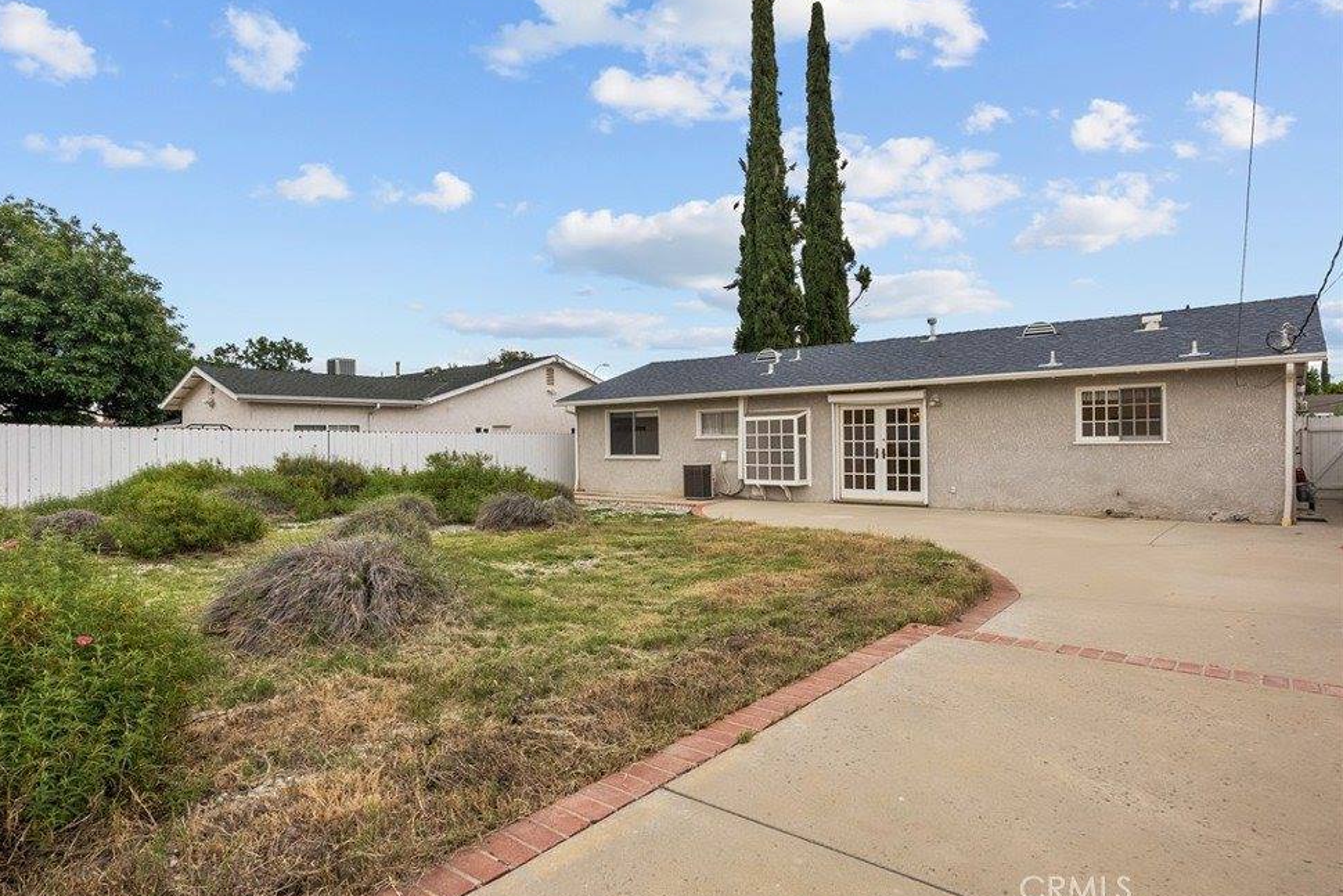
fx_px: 709
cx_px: 637
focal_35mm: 19
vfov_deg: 64.6
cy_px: 436
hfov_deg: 86.8
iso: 2000
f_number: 8
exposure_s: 1/1250
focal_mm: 18
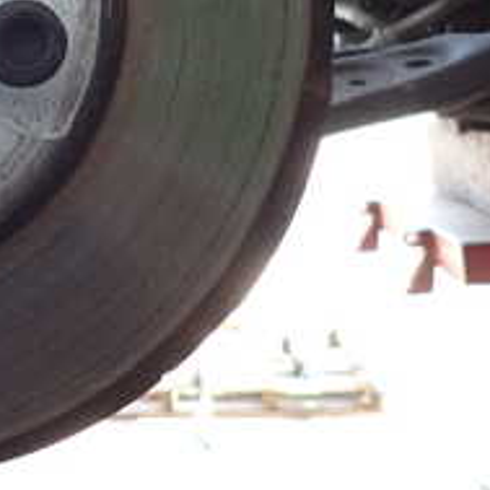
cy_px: 83
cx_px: -163
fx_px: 1121
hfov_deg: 21.9
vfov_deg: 24.2
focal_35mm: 70
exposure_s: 1/100
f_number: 2
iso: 320
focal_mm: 4.5
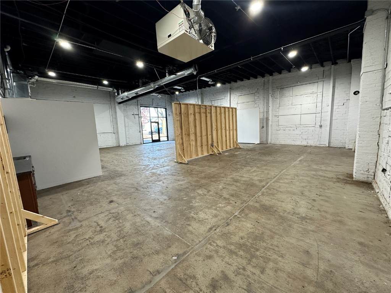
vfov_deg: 85.7
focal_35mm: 14
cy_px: 146
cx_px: 196
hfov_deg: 102.1
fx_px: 158
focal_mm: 2.22
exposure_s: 1/99
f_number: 2.2
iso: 200
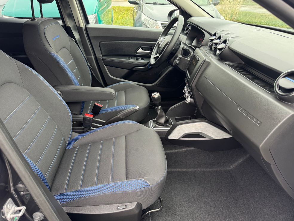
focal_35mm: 25
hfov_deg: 69.4
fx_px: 212
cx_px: 143
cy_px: 111
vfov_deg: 54.9
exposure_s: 1/121
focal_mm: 6.76
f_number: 1.78
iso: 160
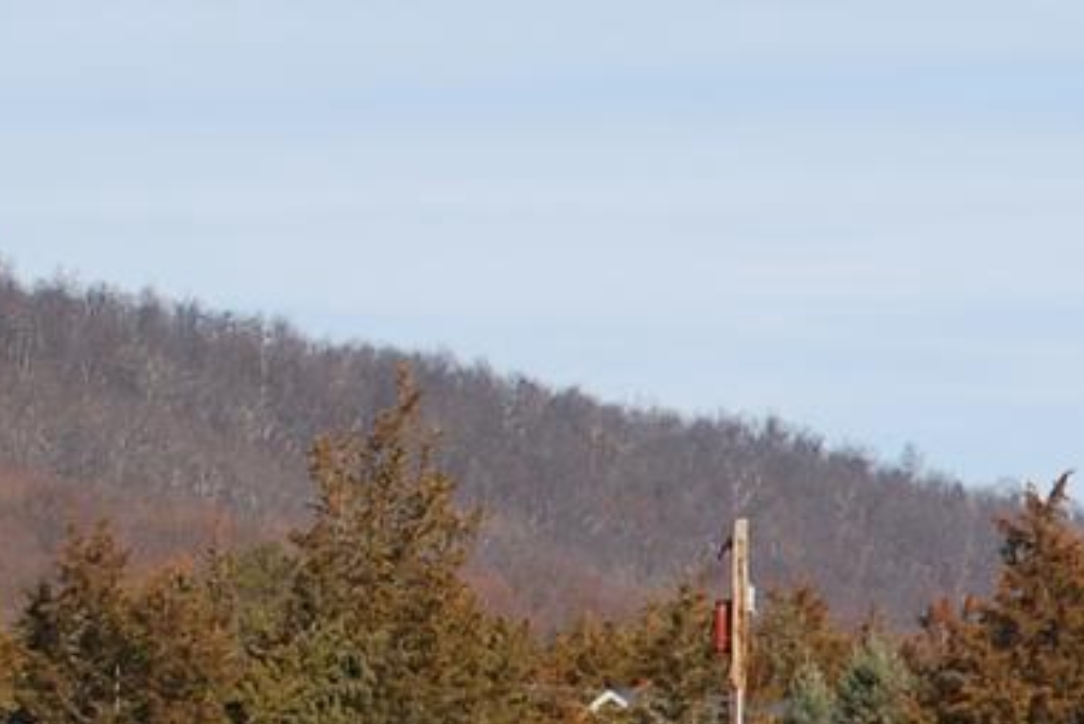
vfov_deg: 3.1
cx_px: 2418
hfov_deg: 4.6
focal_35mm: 443
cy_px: 1033
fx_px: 13334
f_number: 10
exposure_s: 1/250
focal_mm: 55
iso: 160
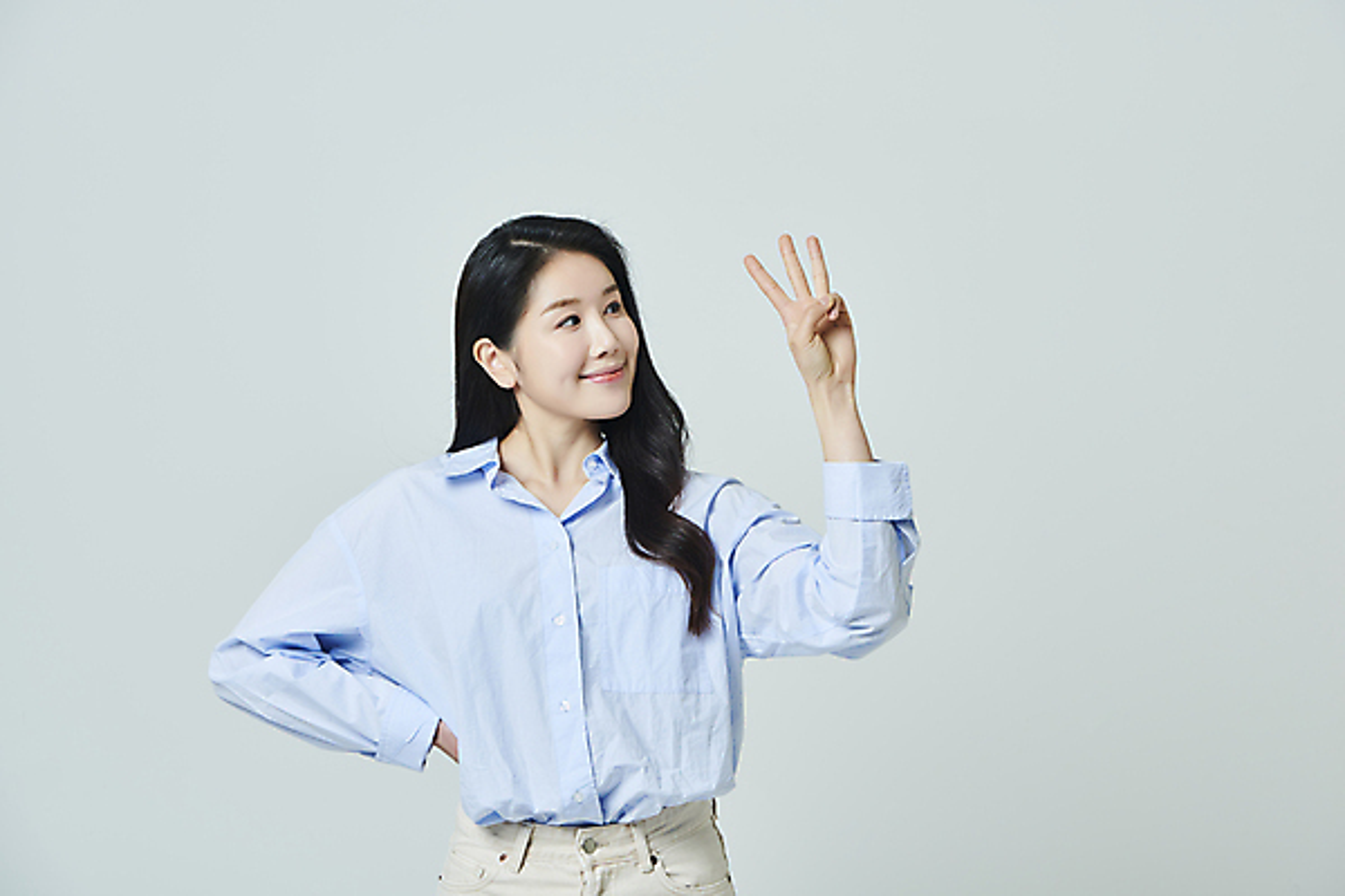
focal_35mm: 70
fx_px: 2615
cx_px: 672
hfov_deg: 28.8
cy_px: 448
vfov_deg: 19.5
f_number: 11
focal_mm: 70
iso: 100
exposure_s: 1/125
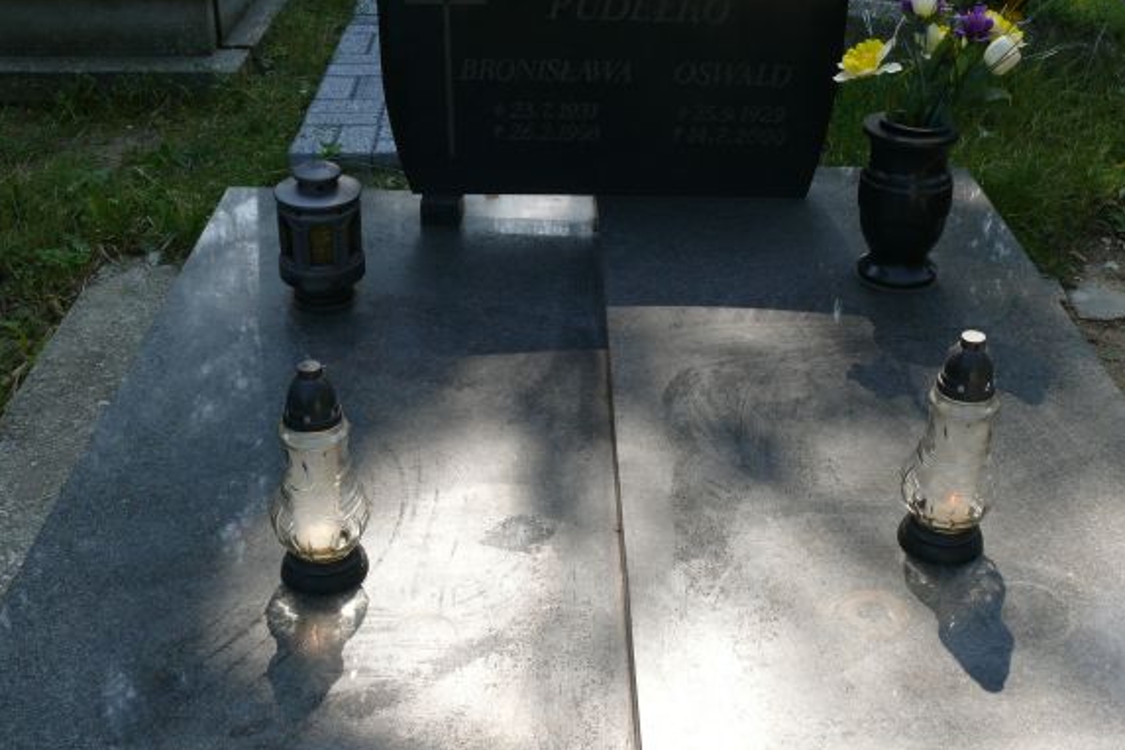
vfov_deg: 31.2
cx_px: 624
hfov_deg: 45.4
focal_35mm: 43
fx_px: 1344
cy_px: 357
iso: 100
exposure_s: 1/200
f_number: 5
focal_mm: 7.9
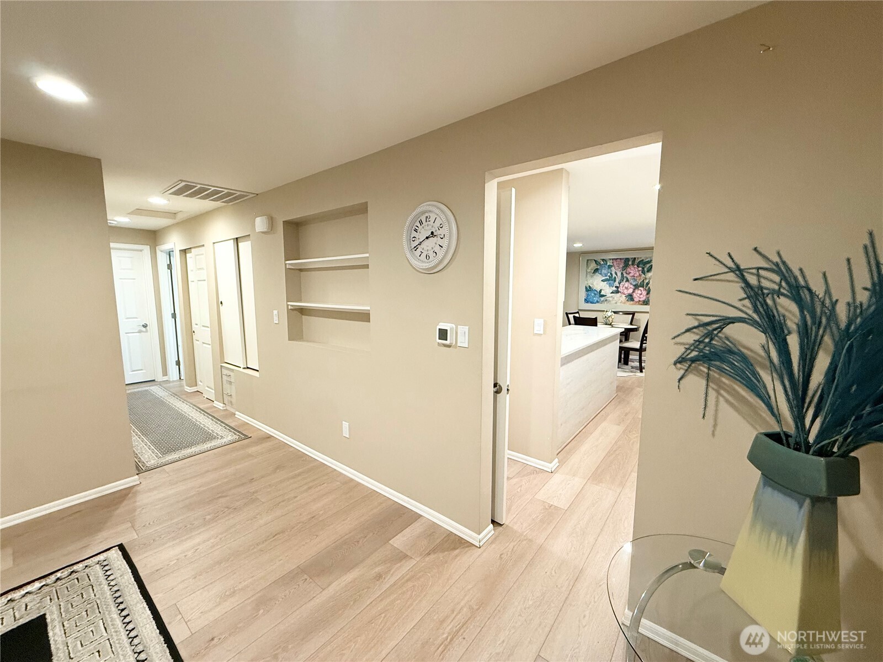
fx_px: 357
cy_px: 331
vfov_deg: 85.7
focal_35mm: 14
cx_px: 442
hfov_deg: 102.1
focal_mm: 2.22
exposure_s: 1/60
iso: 320
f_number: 2.2
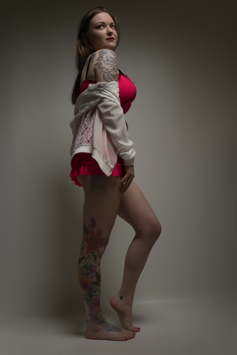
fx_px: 346
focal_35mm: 35
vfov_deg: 54.4
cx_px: 118
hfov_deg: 37.9
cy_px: 178
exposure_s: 1/200
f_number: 5.6
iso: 50
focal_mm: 35
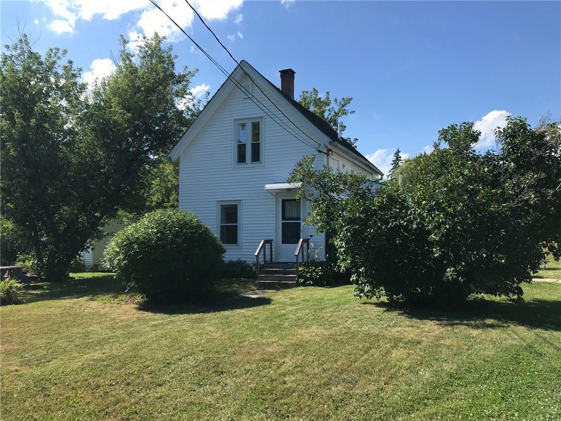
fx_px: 454
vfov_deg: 49.7
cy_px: 210
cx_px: 280
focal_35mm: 28
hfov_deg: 63.4
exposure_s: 1/1709
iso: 20
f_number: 1.8
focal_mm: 3.99
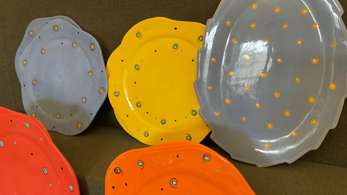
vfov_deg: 36.6
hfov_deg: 61.0
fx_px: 294
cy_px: 84
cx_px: 175
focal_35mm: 32
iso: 250
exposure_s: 1/60
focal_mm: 3
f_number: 1.8
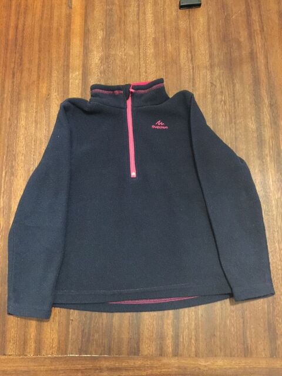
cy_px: 188
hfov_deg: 48.2
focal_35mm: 29
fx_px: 315
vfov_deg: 61.7
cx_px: 141
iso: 160
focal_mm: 4.15
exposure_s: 1/4
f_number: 2.2
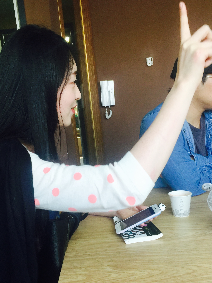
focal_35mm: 39
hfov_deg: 36.8
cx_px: 99
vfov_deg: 47.8
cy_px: 159
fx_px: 318
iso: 40
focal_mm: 4.15
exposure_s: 1/30
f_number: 2.2
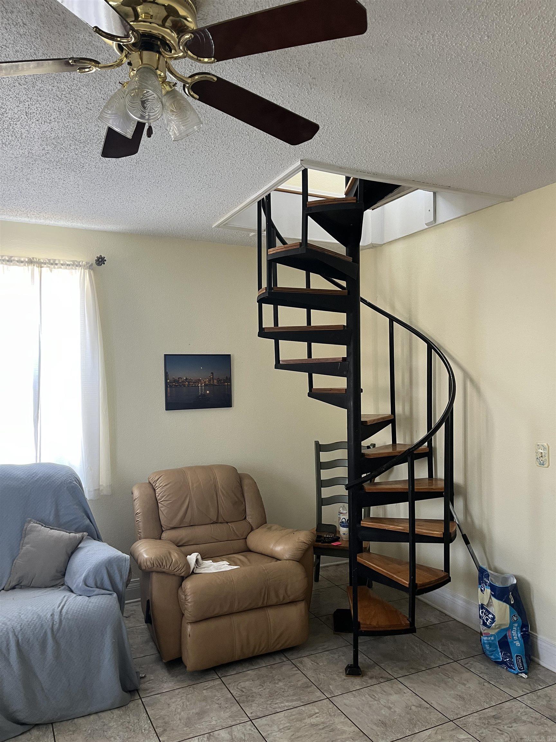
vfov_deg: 67.3
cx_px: 278
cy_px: 371
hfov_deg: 53.1
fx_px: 557
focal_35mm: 26
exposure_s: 1/60
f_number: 1.6
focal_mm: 5.1
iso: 125
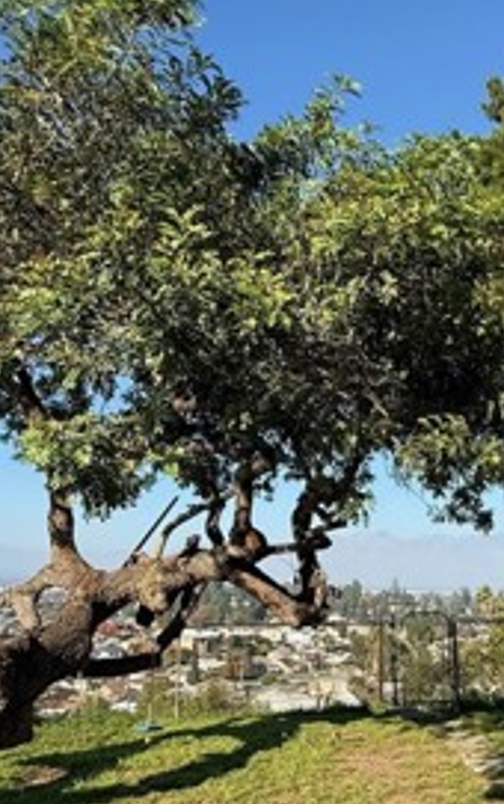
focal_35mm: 35
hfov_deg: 35.6
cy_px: 424
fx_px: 767
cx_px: 374
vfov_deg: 55.2
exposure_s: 1/1312
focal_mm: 2.22
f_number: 2.2
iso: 50
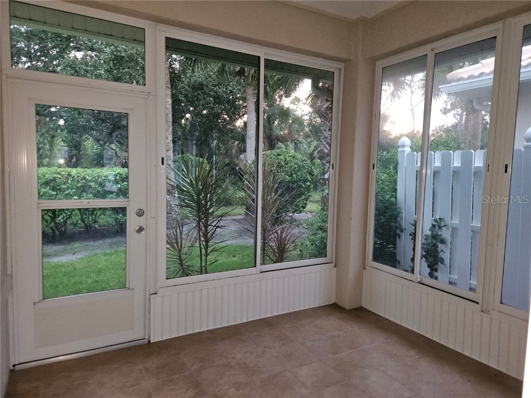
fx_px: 353
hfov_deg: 73.9
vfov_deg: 58.9
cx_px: 266
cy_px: 199
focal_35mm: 23
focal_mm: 5.4
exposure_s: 1/8
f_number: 1.8
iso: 500
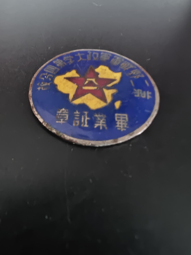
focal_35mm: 13
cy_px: 128
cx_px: 96
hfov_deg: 89.9
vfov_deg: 106.2
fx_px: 96
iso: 6471
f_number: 2.2
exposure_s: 1/9.09
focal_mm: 2.39
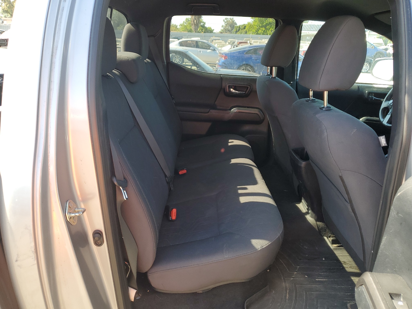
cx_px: 206
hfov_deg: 67.3
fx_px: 309
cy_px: 154
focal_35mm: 26
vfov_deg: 53.1
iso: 50
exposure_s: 1/238
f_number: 1.5
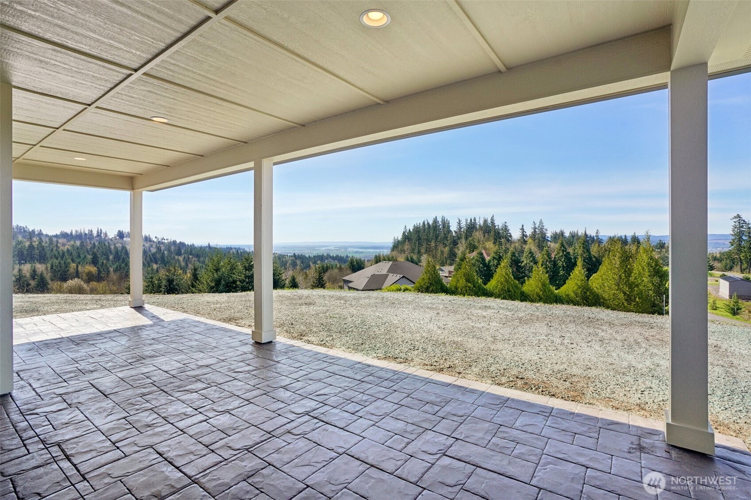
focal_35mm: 16
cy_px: 250
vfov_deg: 73.7
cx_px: 376
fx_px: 334
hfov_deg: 96.7
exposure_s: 1/1000
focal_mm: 16
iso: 400
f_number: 8
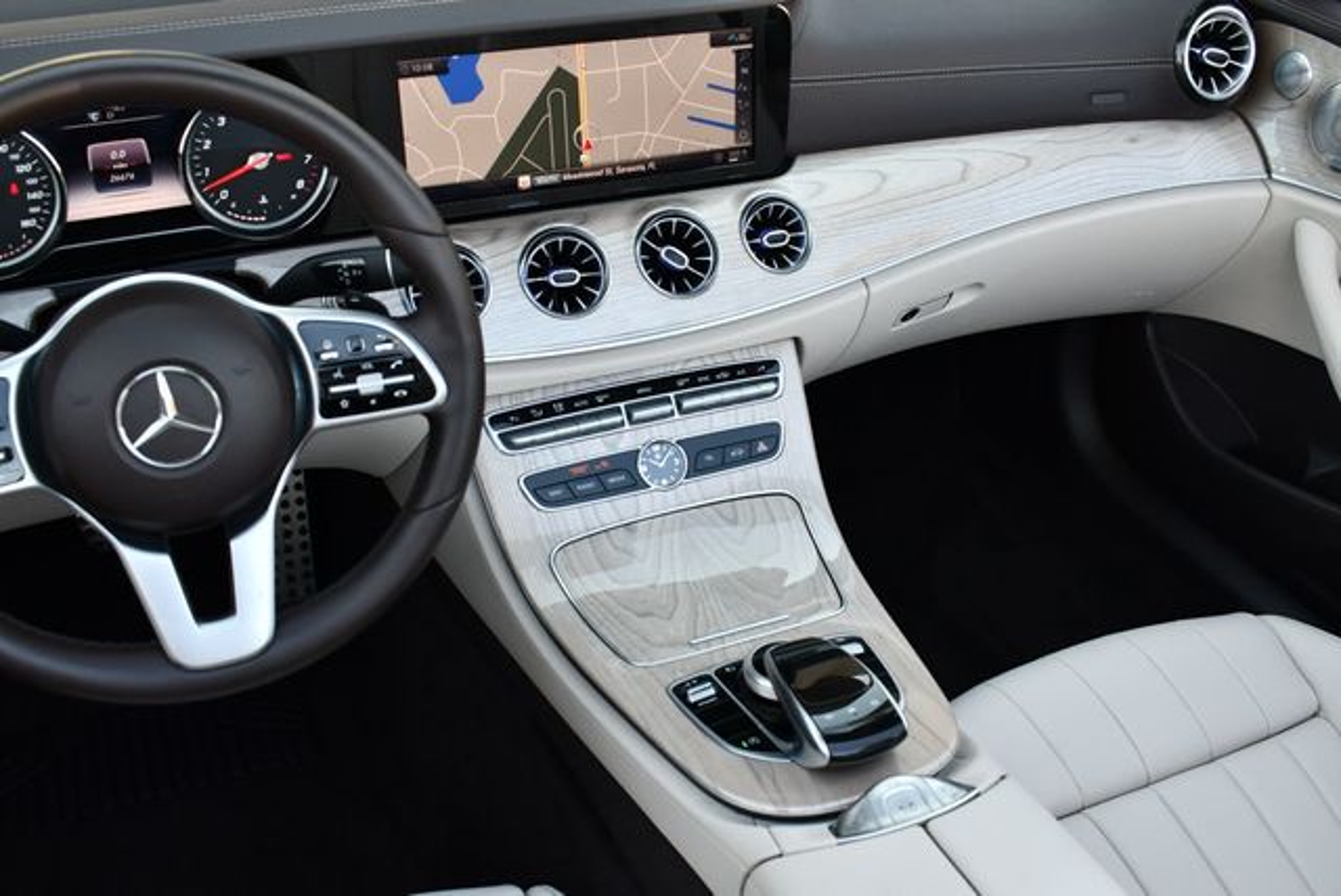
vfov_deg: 36.9
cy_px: 448
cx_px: 670
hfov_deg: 53.1
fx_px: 1342
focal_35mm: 36
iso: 400
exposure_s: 1/250
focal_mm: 18
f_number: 4.5
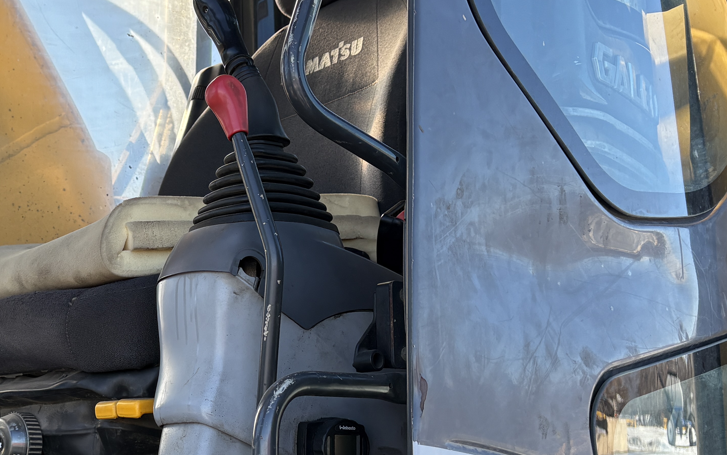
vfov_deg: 23.4
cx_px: 57
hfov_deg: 34.6
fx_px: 1090
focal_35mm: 55
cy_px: 306
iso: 64
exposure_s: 1/724
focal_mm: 5.96
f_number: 1.6
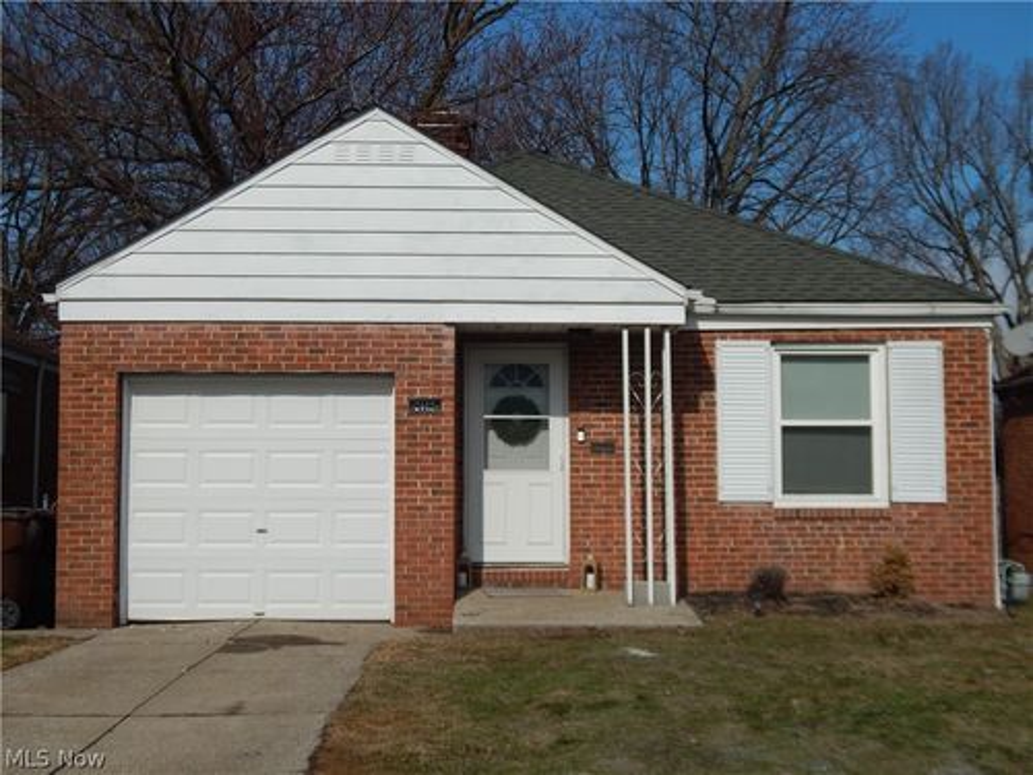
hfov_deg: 38.9
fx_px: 1462
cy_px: 388
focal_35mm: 49
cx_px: 516
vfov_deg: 29.7
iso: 125
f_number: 7.4
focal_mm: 8.6
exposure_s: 1/1250
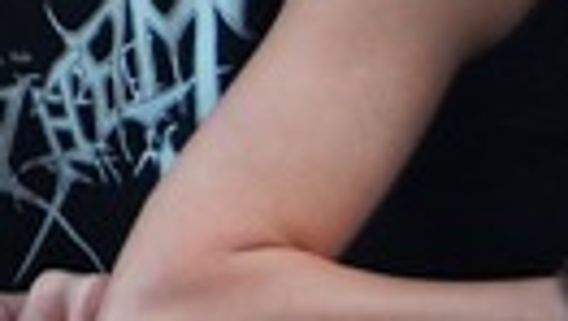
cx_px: -581
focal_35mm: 268
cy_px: -390
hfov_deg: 7.7
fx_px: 4034
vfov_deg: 4.5
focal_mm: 35
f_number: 4.8
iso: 400
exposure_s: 1/100
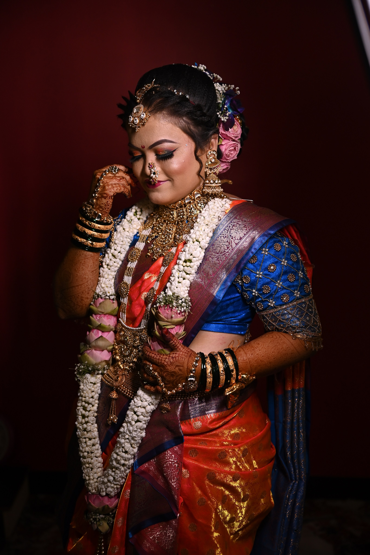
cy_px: 278
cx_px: 185
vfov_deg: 41.1
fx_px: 741
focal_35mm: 48
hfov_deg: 28.0
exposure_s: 1/200
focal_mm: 48
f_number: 2.8
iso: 800
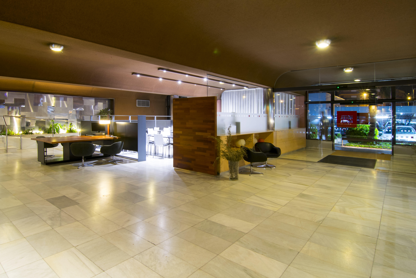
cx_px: 208
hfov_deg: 95.0
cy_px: 139
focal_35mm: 16
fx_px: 191
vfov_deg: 72.1
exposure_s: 6
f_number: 9
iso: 100
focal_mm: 11
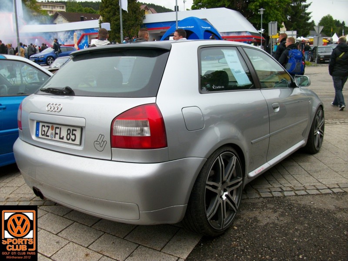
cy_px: 130
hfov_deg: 54.0
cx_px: 174
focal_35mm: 34
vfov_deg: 41.8
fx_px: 342
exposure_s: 1/242
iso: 80
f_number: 2.9
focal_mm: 5.7
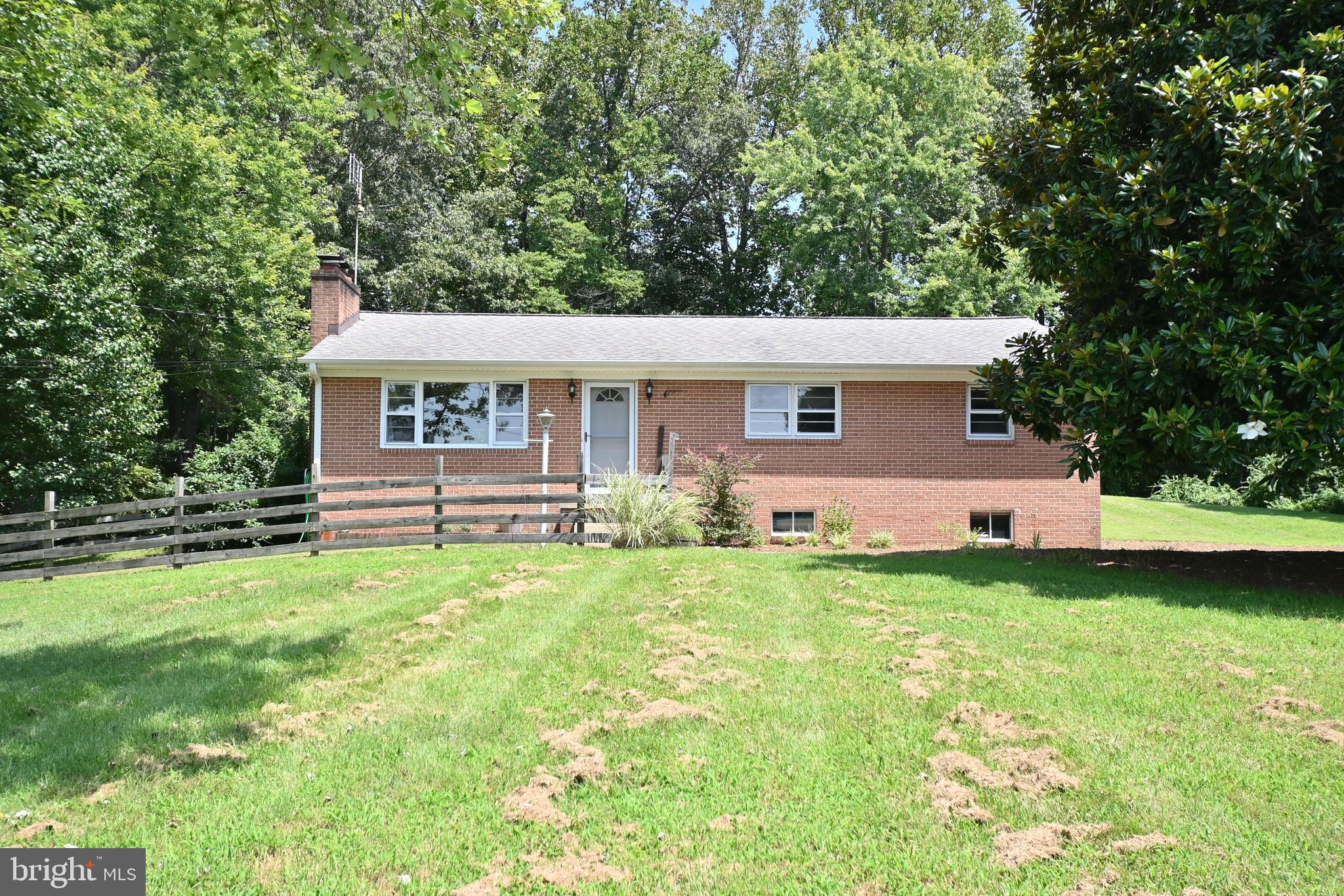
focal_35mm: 33
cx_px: 672
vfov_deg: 40.0
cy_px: 448
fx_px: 1232
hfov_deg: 57.2
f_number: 7.1
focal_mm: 22
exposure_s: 1/250
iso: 100
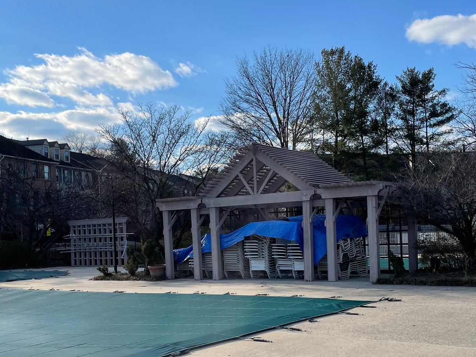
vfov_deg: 31.9
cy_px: 240
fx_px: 619
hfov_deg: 42.0
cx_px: 275
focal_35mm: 45
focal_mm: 4.2
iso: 32
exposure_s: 1/2817
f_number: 1.6
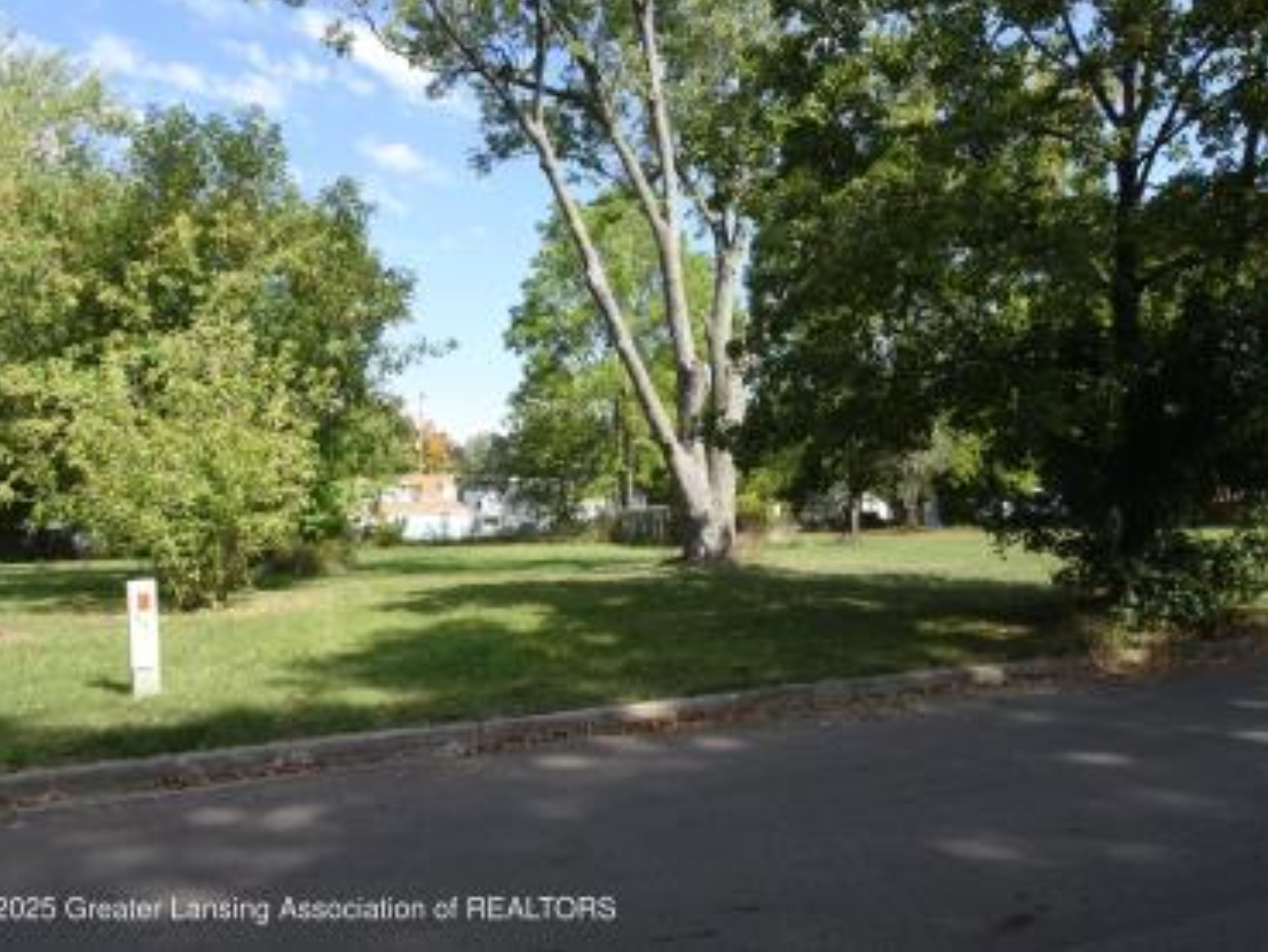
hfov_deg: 67.2
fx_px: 953
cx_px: 677
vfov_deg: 53.0
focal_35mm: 26
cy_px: 440
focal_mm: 4.1
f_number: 5.6
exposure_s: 1/160
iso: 80
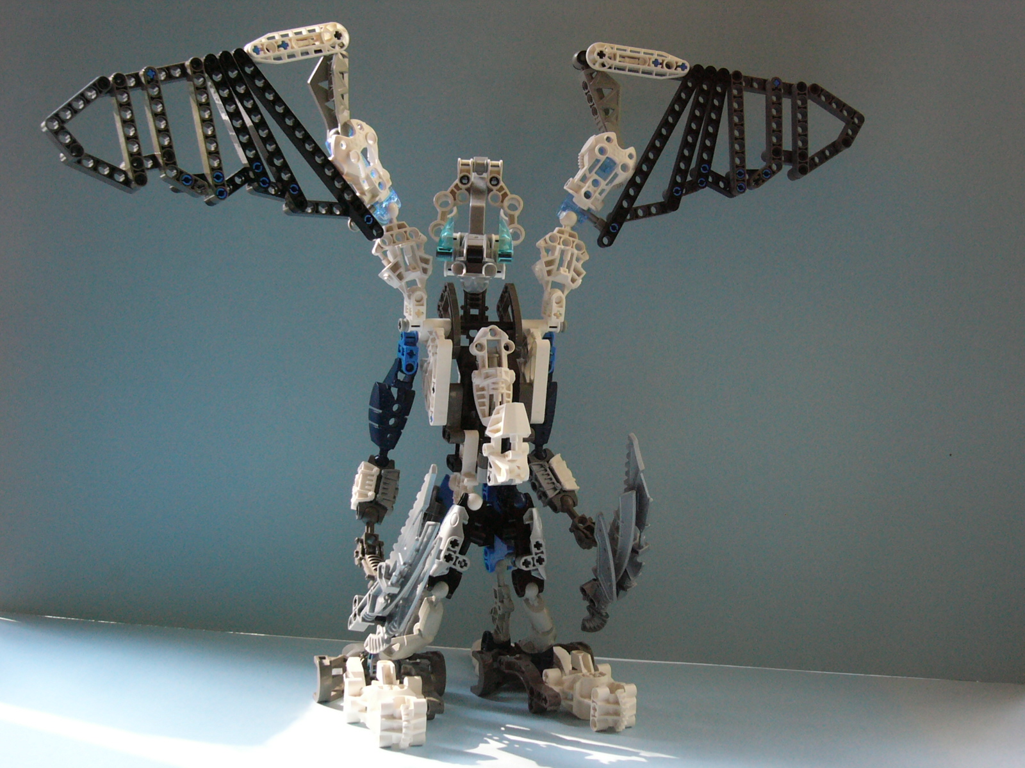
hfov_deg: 41.2
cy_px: 384
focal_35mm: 46
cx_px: 512
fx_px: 1362
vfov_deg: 31.5
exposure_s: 1/20
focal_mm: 7.6
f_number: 3.2
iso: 200
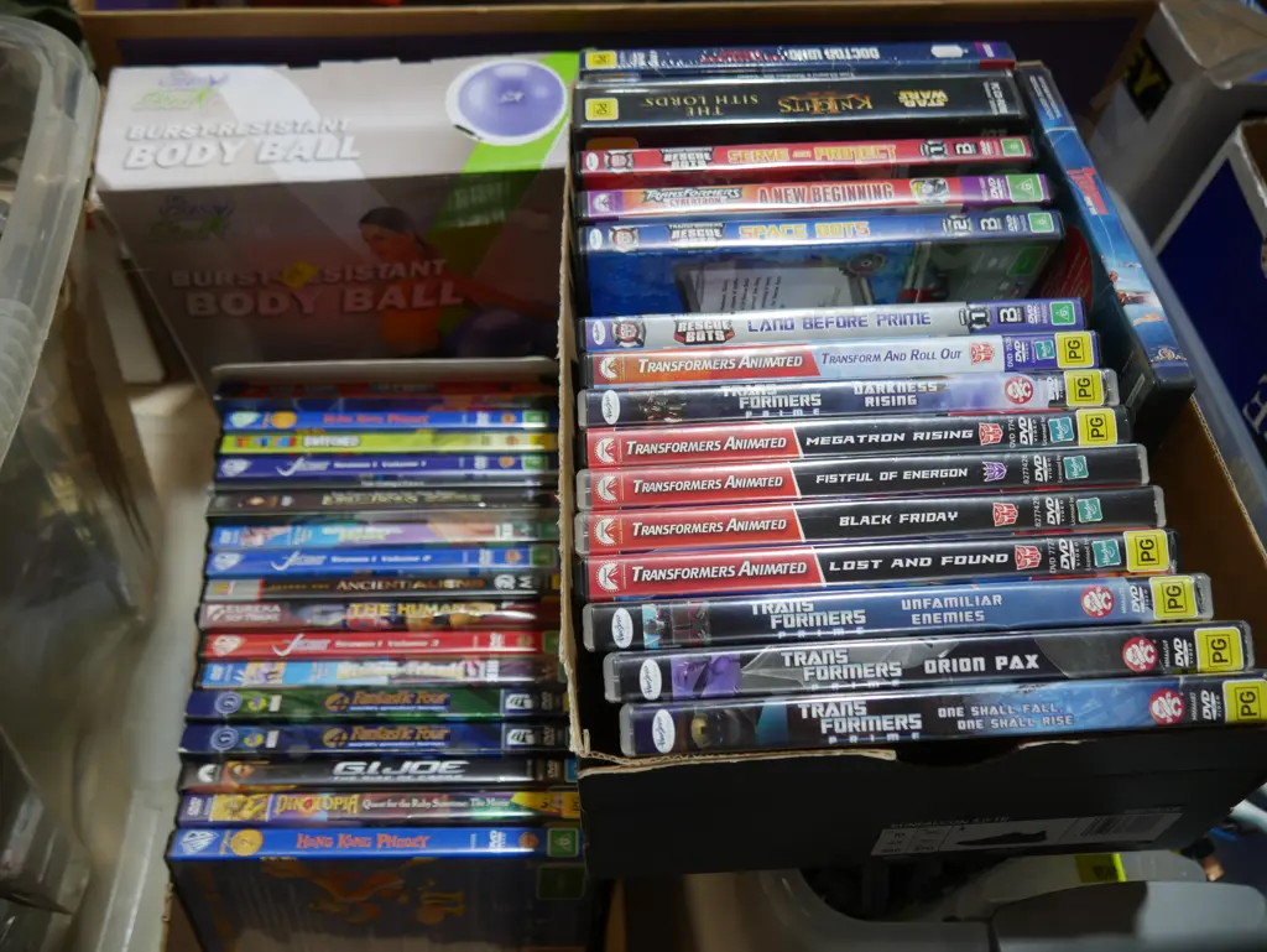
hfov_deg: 63.4
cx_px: 634
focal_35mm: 28
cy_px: 476
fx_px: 1025
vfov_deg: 49.8
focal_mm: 14
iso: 200
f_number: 3.5
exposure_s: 1/125
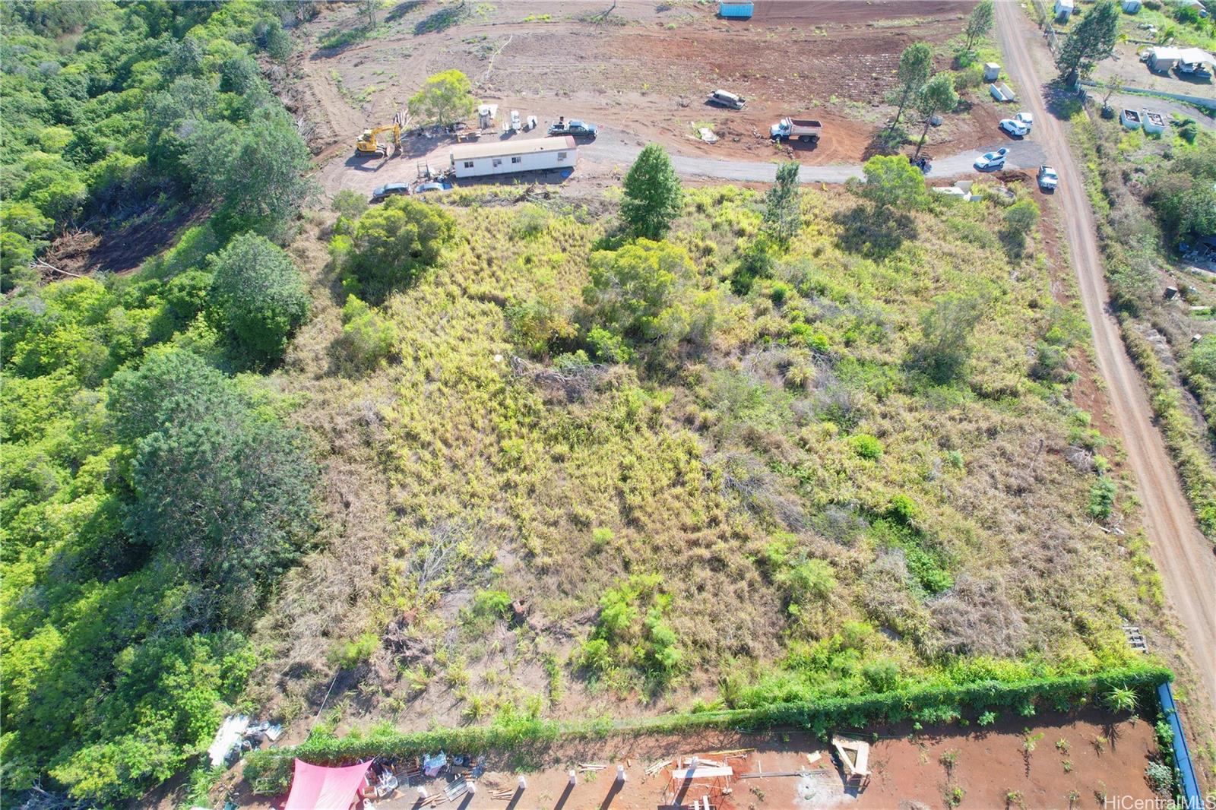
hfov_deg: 78.6
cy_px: 405
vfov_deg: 57.2
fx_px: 743
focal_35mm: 22
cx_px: 608
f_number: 2.8
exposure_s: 1/640
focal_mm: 8.38
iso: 100
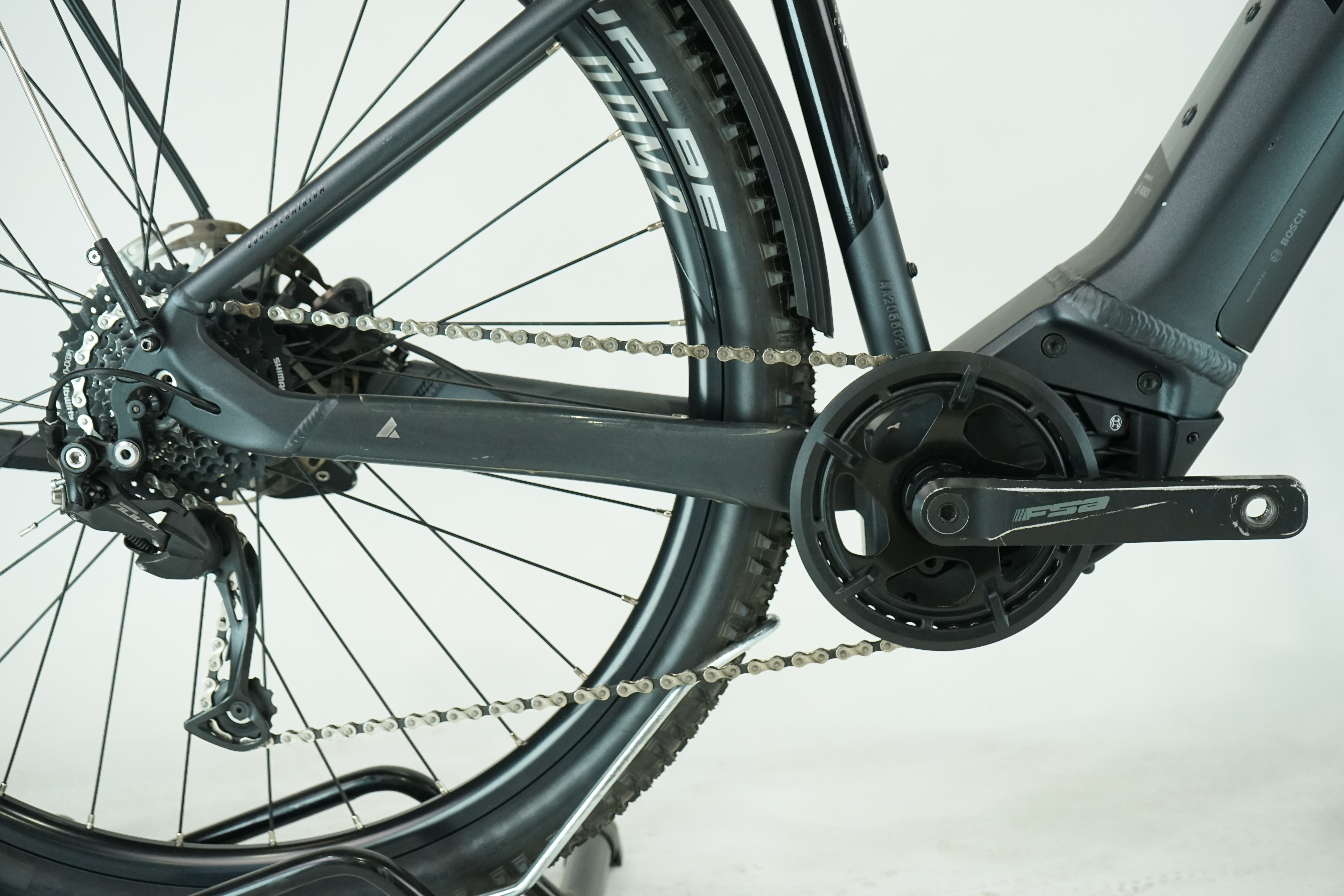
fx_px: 1755
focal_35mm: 47
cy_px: 448
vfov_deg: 28.6
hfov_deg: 41.9
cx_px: 672
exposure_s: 1/200
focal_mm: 47
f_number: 5.6
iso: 1600
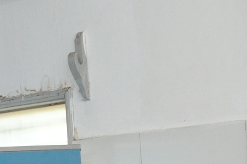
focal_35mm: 201
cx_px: 24
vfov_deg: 6.5
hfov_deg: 10.2
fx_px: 1377
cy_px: 374
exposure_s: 1/80
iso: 800
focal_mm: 20
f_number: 5.6
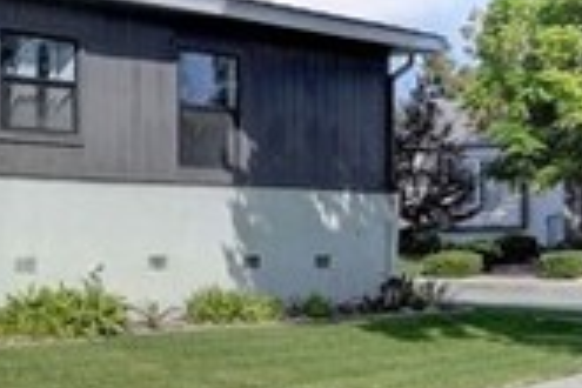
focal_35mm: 93
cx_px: -451
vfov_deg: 14.7
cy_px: 231
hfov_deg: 17.8
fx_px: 1503
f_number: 14
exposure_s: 1/800
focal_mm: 10
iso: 400
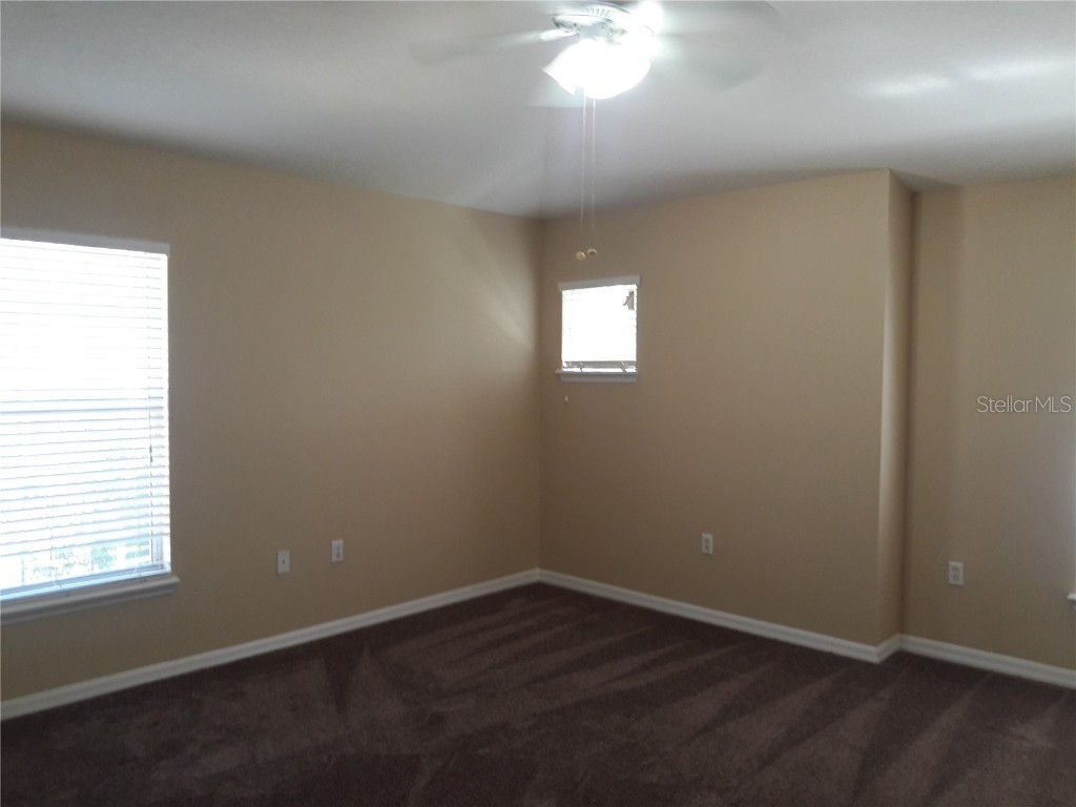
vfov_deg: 49.7
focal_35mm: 28
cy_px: 404
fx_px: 870
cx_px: 538
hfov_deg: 63.4
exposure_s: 1/30
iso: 64
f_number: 1.9
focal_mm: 3.7
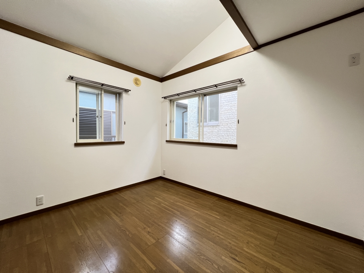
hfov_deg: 106.2
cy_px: 136
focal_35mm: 13
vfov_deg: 89.9
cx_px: 182
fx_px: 137
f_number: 1.8
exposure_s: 1/100
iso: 250
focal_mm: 1.57
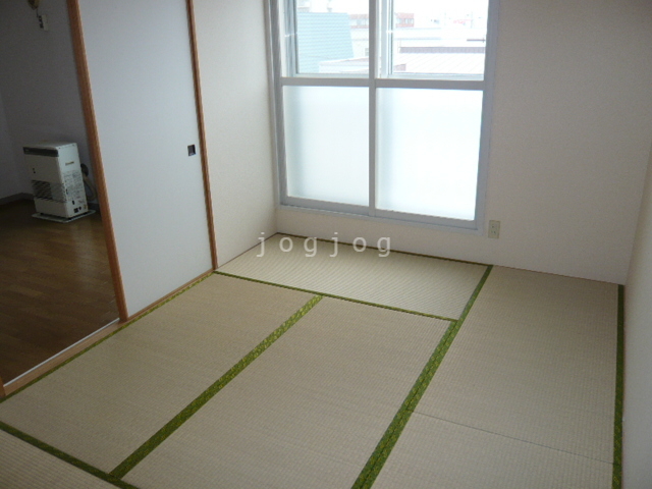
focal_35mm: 28
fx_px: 527
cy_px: 244
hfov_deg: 63.4
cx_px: 326
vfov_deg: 49.7
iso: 100
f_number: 2.8
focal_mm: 4.6
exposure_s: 1/125
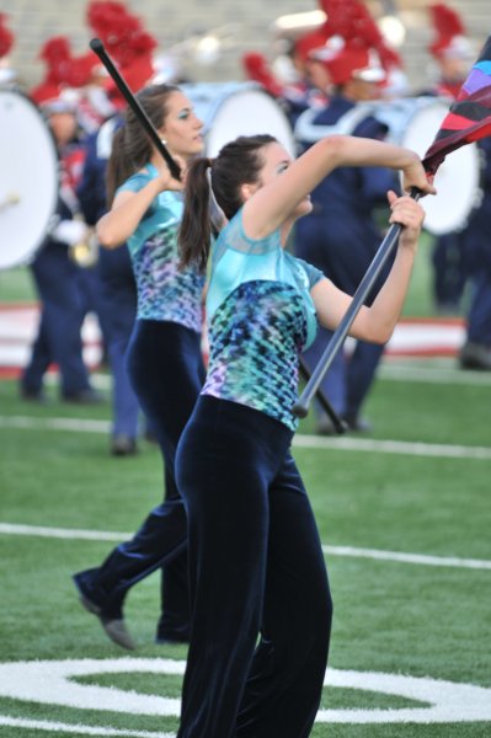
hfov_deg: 4.6
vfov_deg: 6.9
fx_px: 6148
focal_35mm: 300
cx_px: 246
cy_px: 369
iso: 200
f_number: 2.8
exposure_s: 1/320
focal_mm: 200
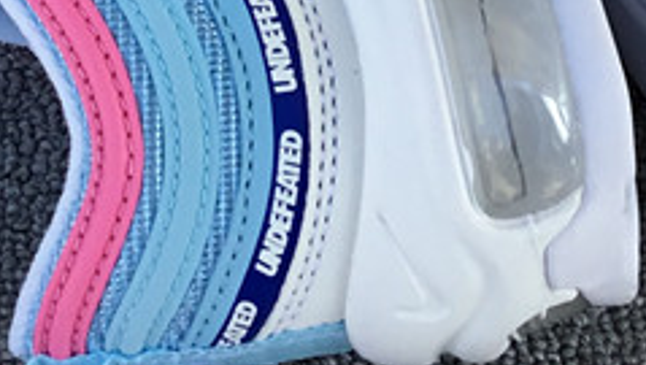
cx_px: 457
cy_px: -347
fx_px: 2178
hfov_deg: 16.8
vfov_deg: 9.0
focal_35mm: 127
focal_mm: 3.3
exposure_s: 1/339
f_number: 2.4
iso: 25
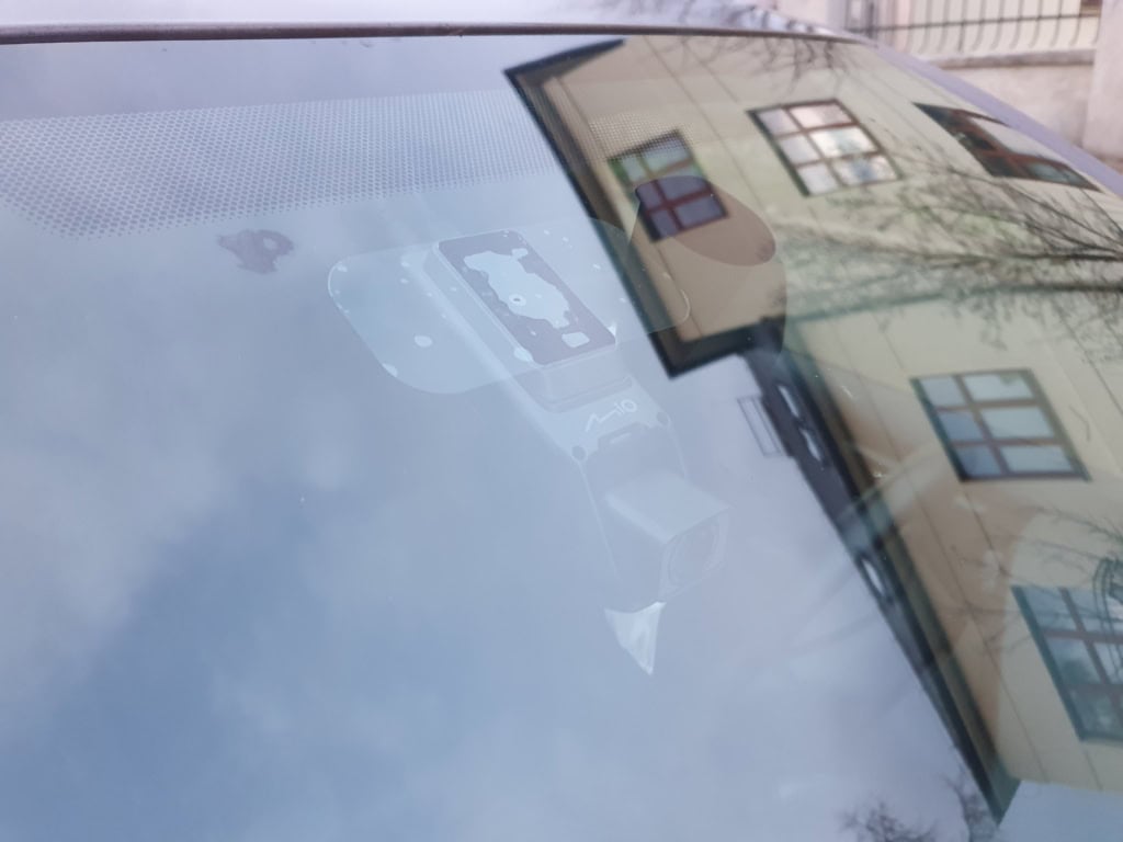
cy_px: 421
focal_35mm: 26
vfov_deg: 53.1
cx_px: 562
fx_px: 843
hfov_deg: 67.3
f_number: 1.5
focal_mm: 4.3
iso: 400
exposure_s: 1/50
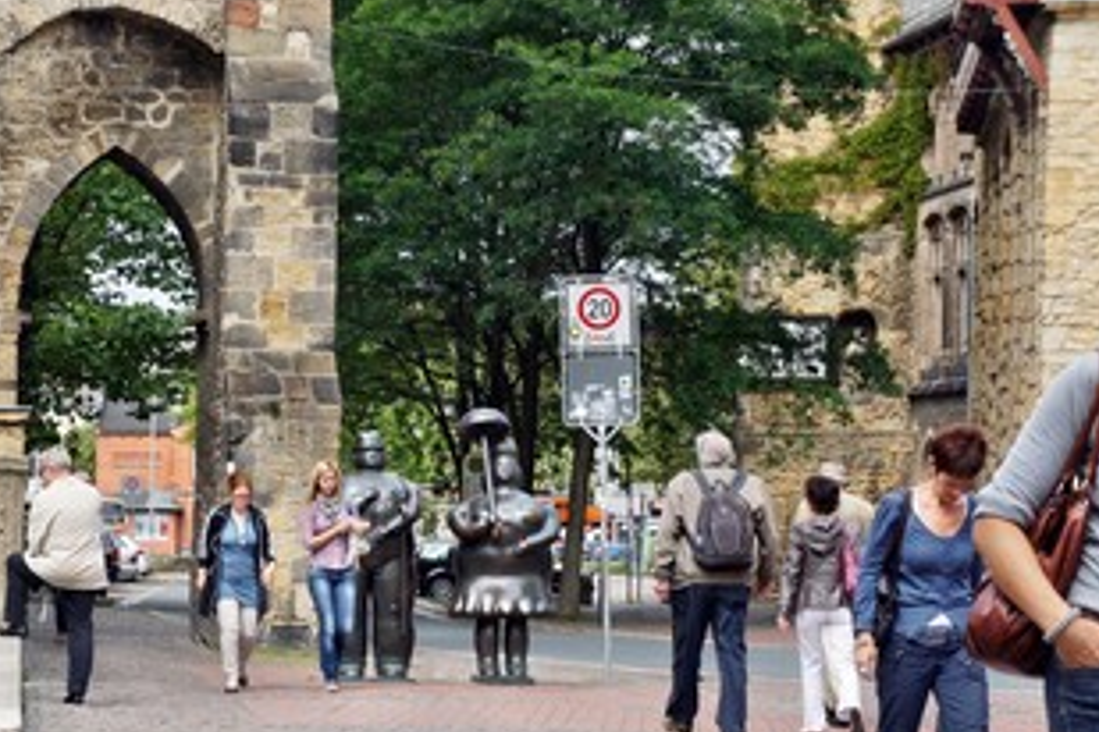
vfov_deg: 11.2
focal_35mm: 123
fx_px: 3747
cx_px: 299
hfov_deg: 16.6
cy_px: 473
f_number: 8
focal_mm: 55
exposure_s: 1/200
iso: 200
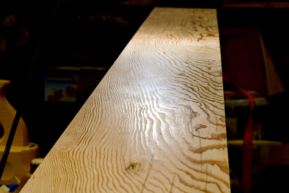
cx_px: 144
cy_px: 96
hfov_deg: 15.2
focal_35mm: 135
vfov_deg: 10.2
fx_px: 1084
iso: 200
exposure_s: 1/6
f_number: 22
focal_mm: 90
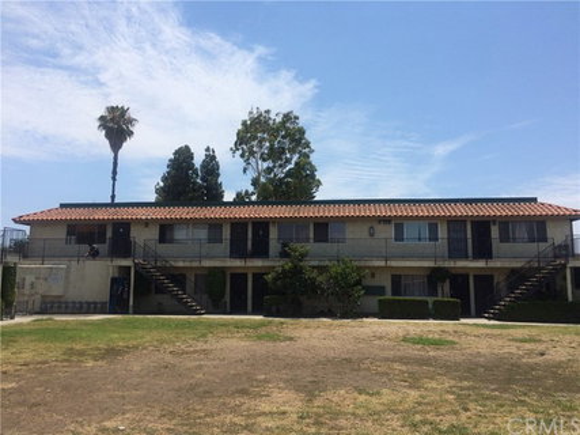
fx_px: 486
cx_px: 290
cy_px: 218
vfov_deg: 48.2
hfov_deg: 61.7
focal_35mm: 29
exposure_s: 1/3425
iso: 32
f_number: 2.2
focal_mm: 4.15
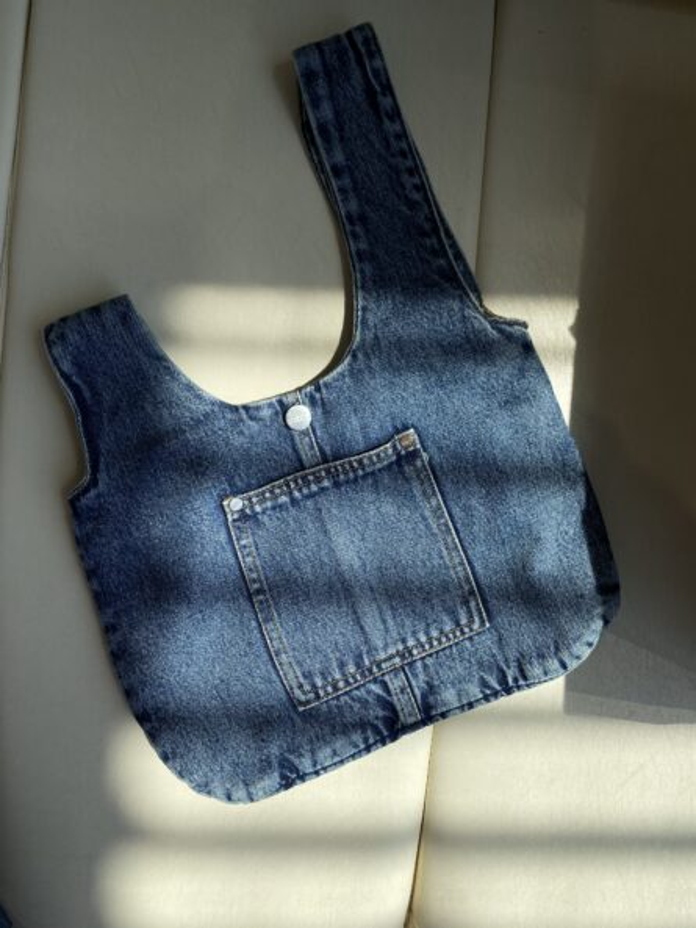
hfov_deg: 53.1
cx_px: 348
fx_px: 697
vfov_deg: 67.3
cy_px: 464
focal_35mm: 26
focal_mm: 4.25
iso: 32
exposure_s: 1/2410
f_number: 1.8
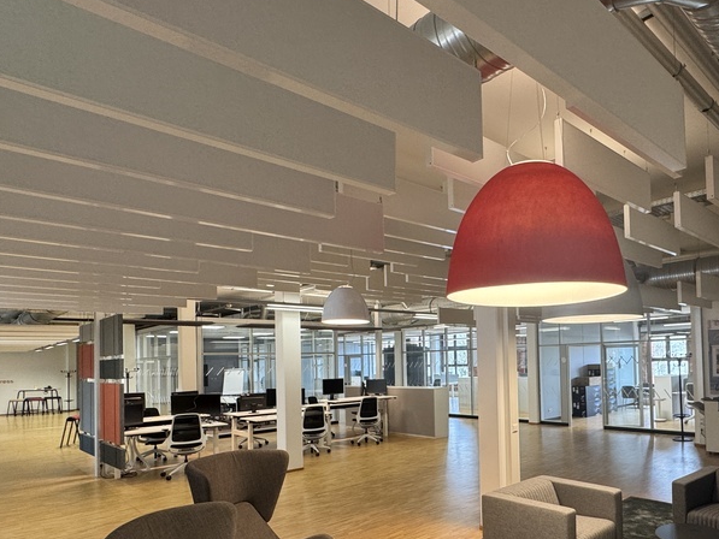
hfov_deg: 69.3
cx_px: 487
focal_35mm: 24
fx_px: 499
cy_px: 348
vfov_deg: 55.9
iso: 160
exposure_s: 1/100
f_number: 2.2
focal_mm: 2.22
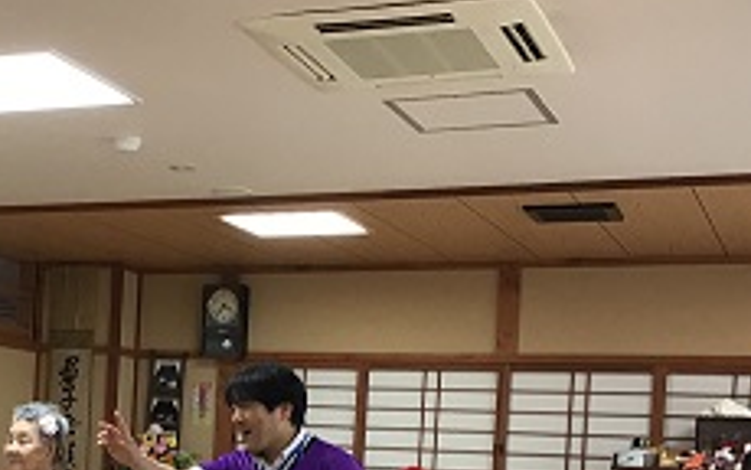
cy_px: 512
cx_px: 137
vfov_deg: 18.0
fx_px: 1433
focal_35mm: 70
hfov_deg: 28.6
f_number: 2.4
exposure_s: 1/30
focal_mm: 3.3
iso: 32
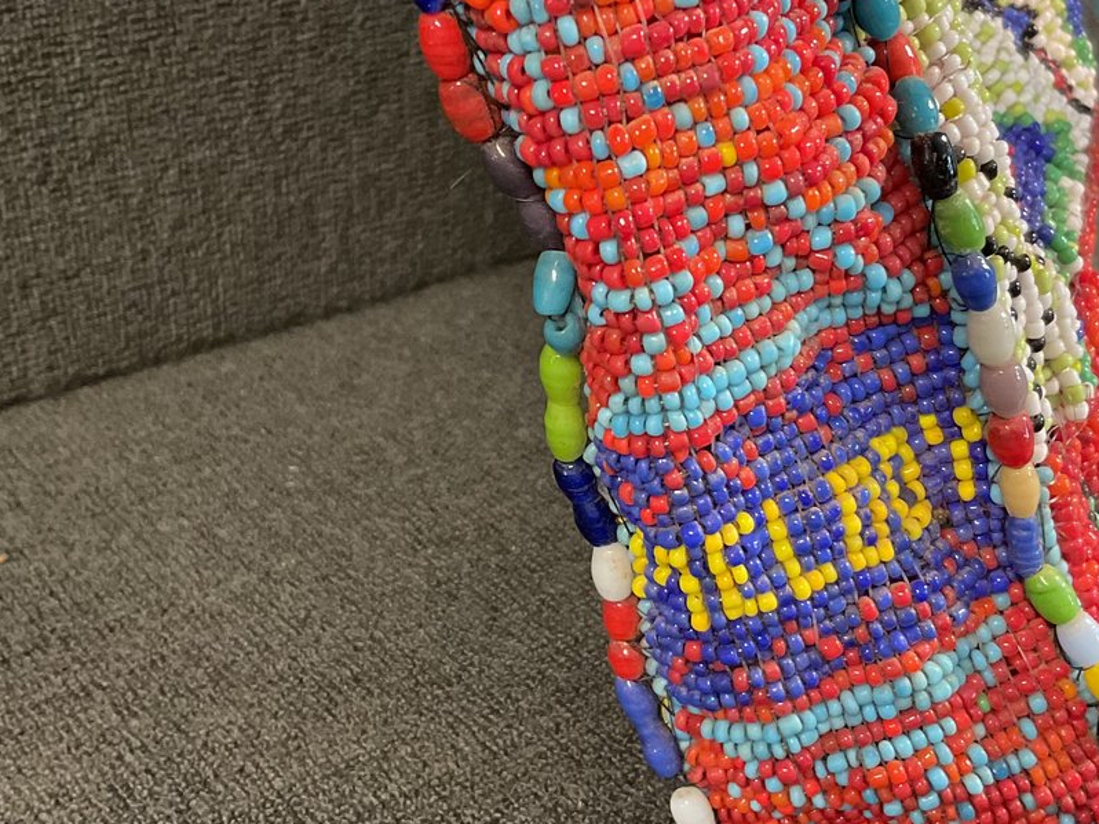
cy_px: 374
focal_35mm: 55
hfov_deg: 34.9
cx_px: 569
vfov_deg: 26.5
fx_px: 1746
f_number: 1.8
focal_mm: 3
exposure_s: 1/30
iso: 320
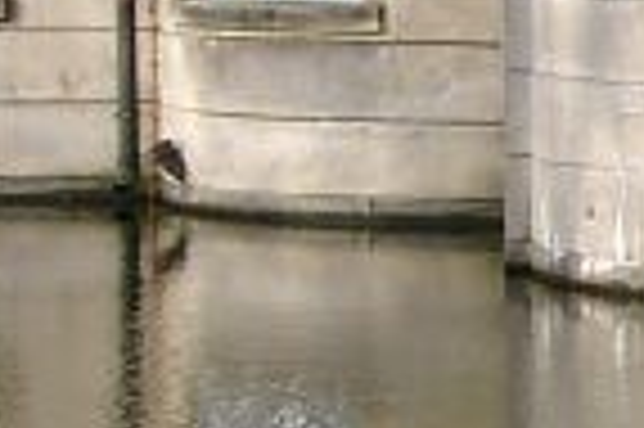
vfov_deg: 5.0
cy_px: 63
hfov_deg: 7.1
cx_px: 1567
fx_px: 4896
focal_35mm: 274
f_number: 4
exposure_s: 1/213
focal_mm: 9.82
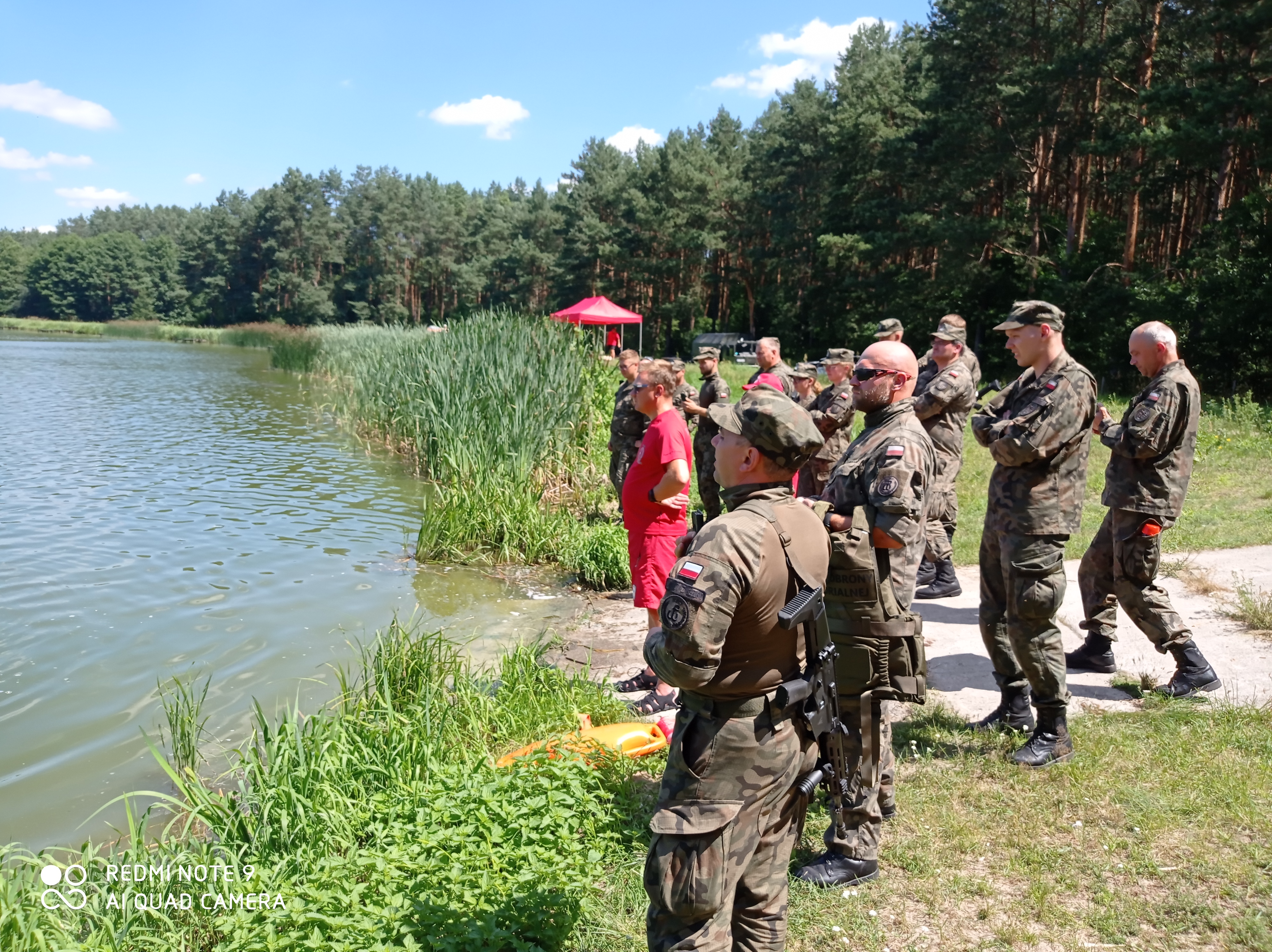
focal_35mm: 28
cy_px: 476
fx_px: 1028
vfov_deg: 49.7
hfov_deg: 63.5
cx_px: 636
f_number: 1.79
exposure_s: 1/1712
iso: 103
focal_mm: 4.74
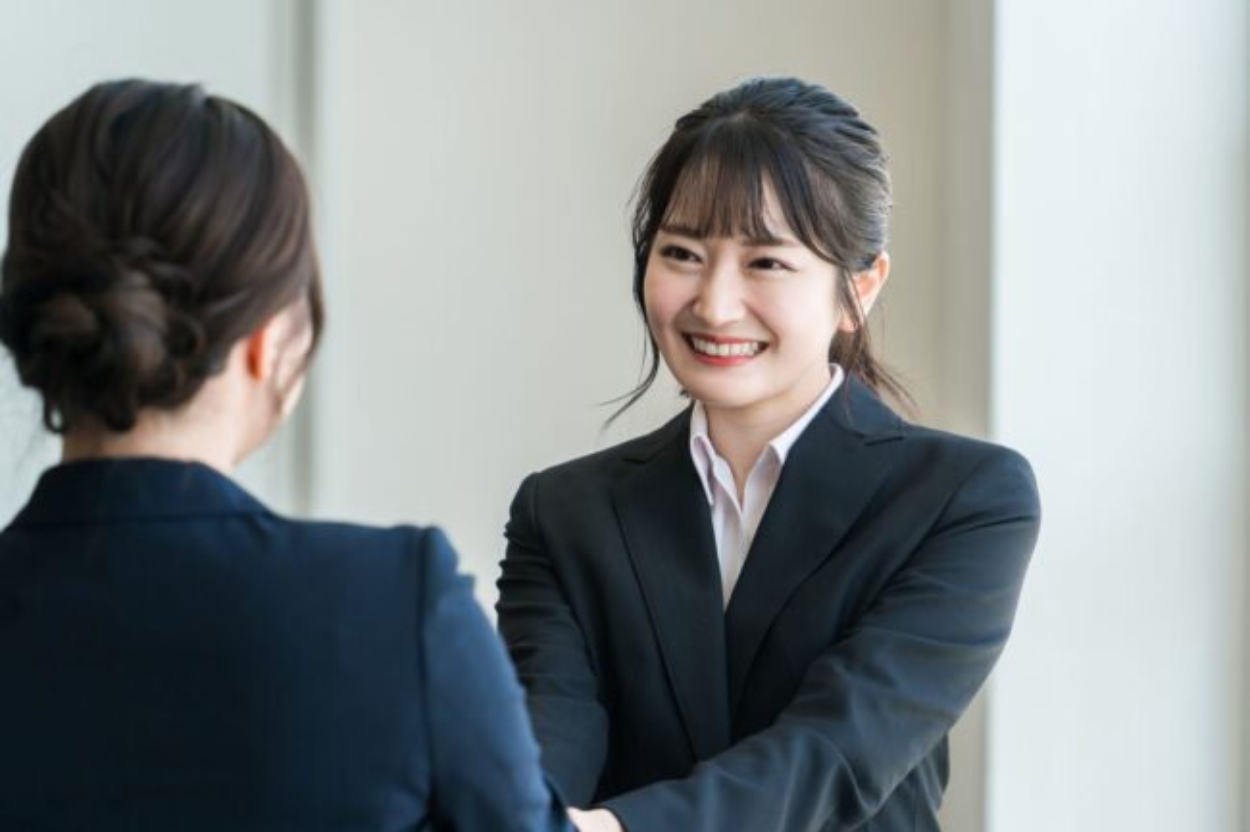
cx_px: 625
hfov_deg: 10.3
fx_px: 6942
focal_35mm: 200
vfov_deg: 6.9
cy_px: 416
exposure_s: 1/200
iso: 500
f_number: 5.6
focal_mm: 200
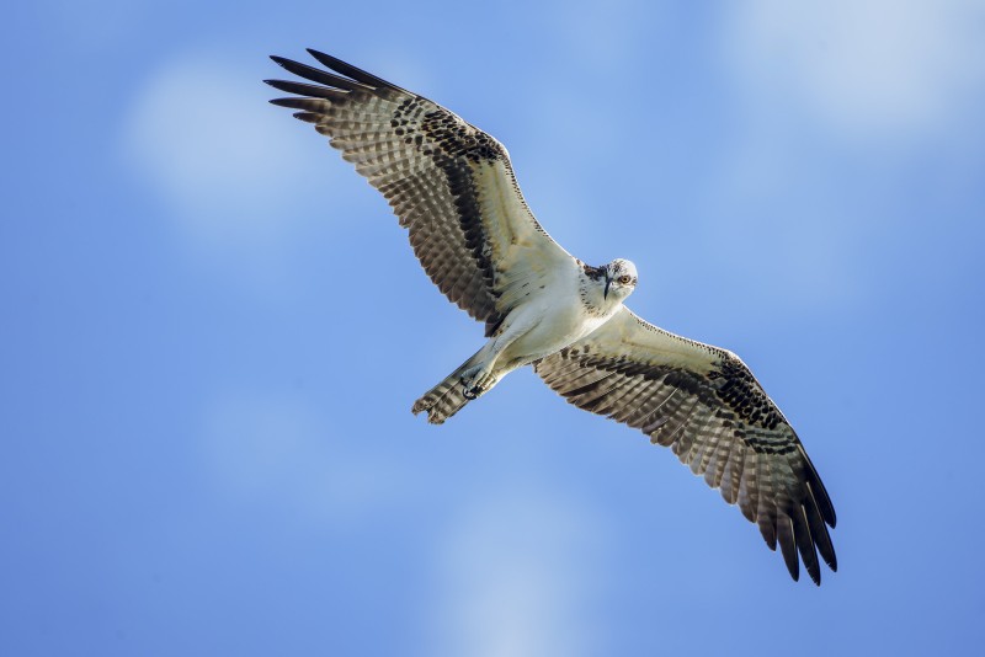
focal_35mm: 600
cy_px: 328
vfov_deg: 2.3
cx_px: 492
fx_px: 16422
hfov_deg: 3.4
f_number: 6.3
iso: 2000
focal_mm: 600
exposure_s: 1/2500
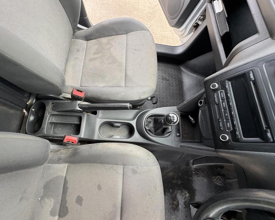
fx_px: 122
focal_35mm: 15
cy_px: 109
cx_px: 128
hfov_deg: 96.6
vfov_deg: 84.0
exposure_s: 1/99
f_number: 2.2
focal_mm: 2.22
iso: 250
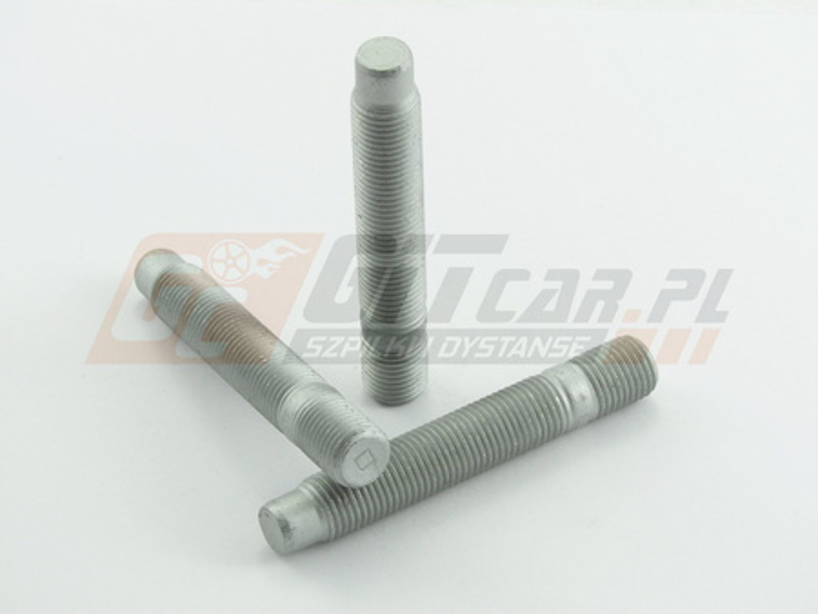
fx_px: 4019
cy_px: 307
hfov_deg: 11.6
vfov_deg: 8.7
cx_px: 409
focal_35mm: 170
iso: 400
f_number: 6.5
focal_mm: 30.5
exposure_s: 1/125
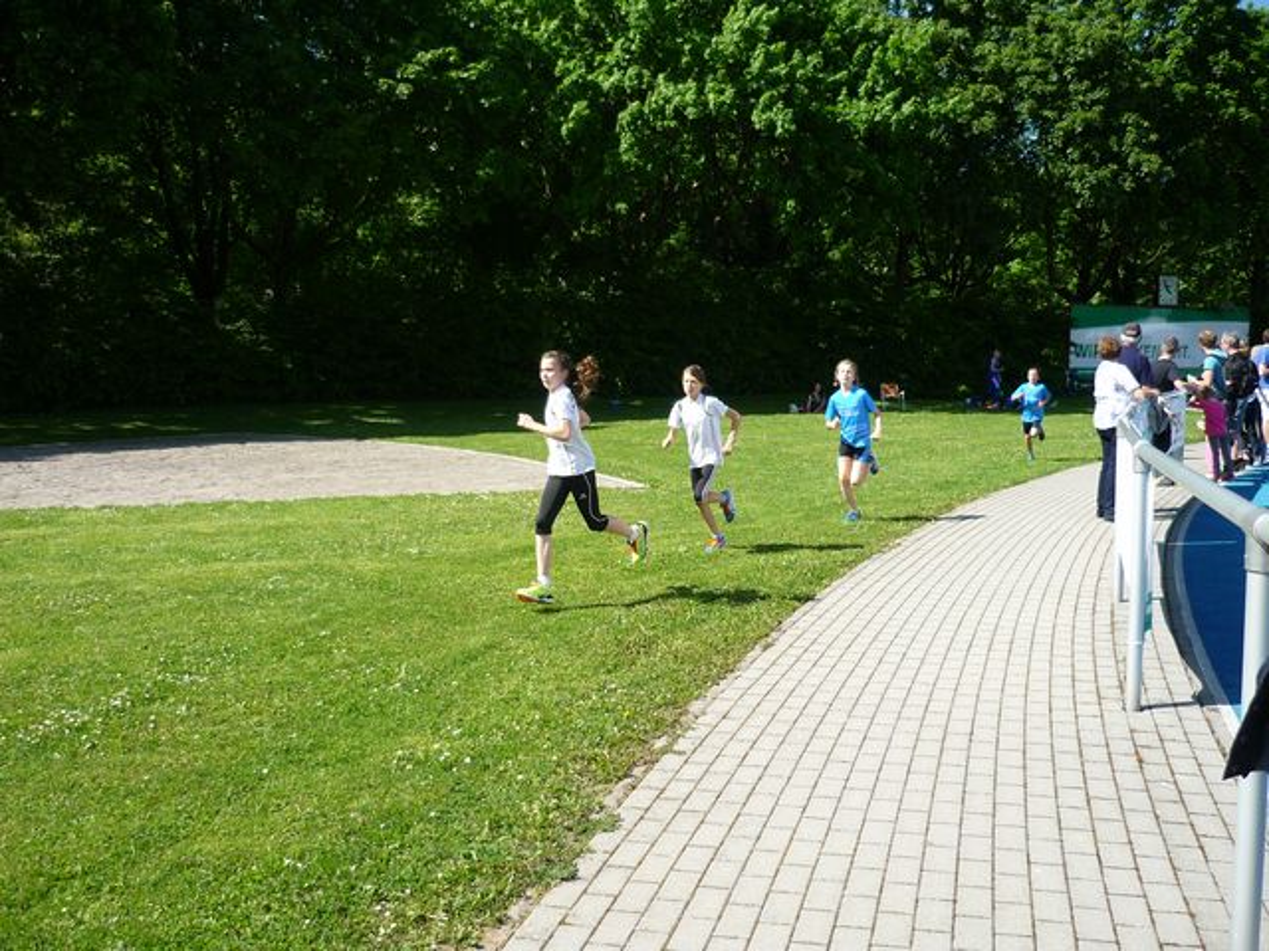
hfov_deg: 55.4
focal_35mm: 33
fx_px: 1210
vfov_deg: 42.9
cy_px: 476
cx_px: 634
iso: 100
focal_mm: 5.5
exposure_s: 1/640
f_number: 2.8
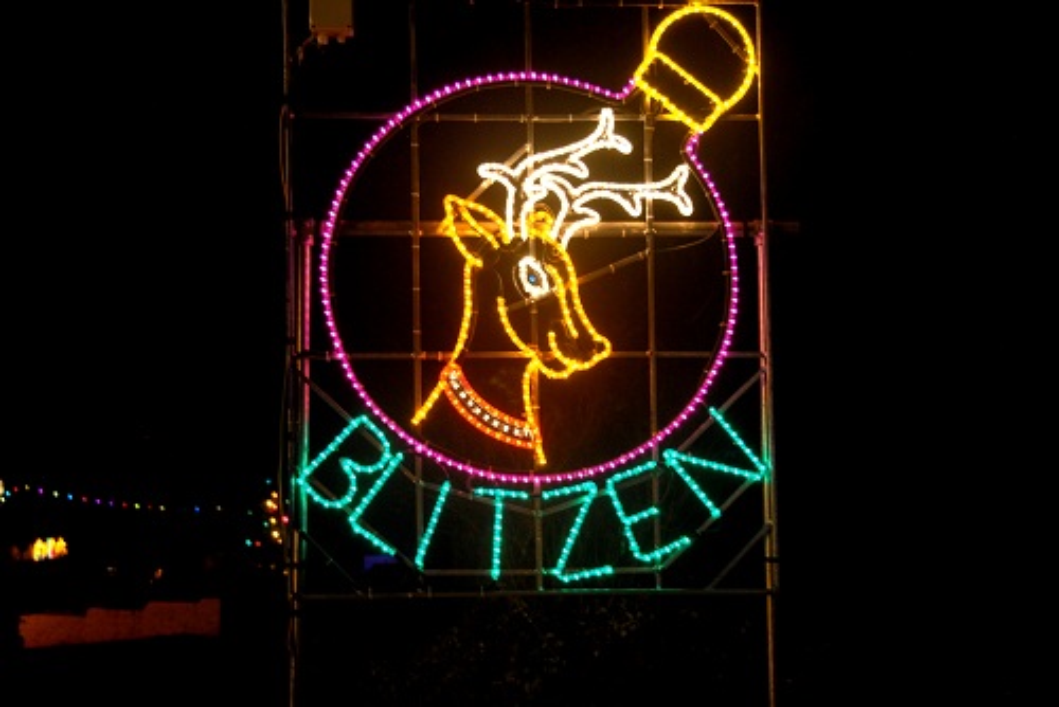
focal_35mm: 54
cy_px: 354
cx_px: 530
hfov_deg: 36.9
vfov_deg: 25.1
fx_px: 1589
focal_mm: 36
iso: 400
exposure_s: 1/3
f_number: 4.2
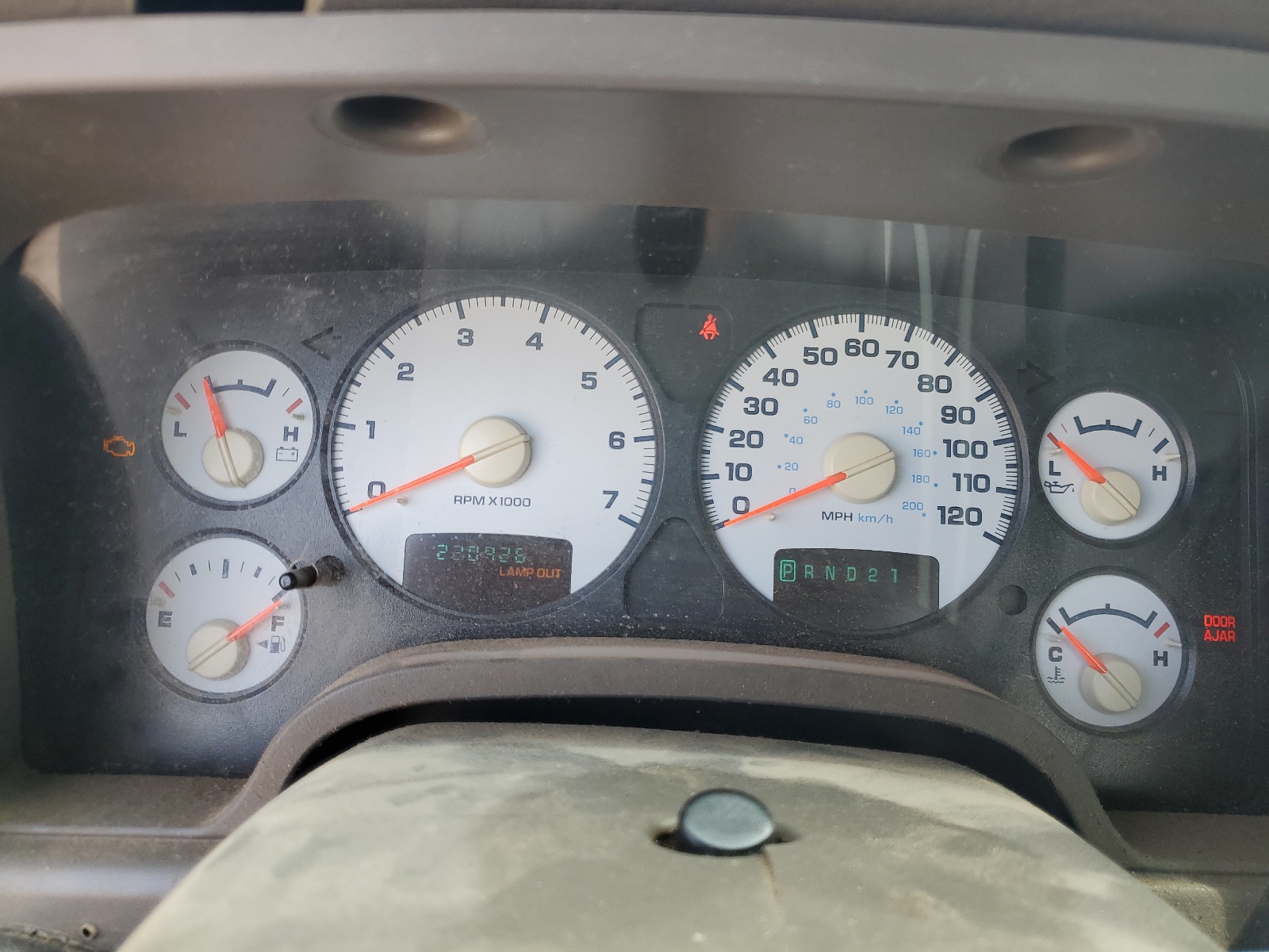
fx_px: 953
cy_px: 476
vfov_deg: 53.1
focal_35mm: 26
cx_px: 634
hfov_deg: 67.3
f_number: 1.5
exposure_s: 1/143
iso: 50
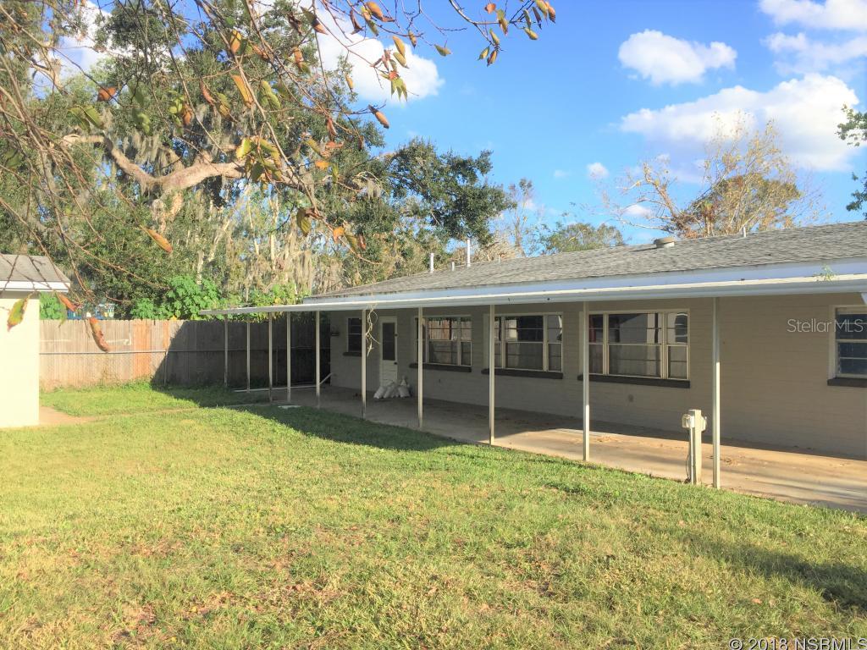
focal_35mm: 29
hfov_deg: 61.7
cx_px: 434
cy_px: 325
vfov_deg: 48.2
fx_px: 726
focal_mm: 4.15
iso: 32
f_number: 2.2
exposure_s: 1/1130
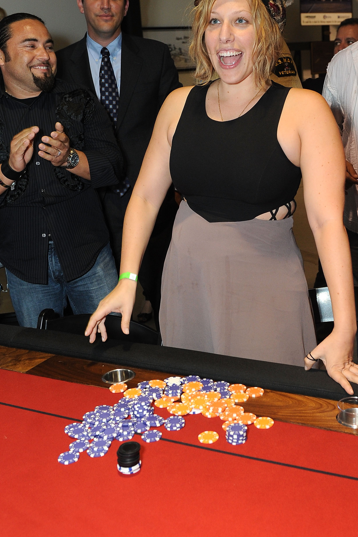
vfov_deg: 50.6
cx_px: 192
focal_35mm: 38
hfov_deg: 35.0
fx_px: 567
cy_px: 242
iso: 1250
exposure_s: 1/200
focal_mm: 31
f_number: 4.5
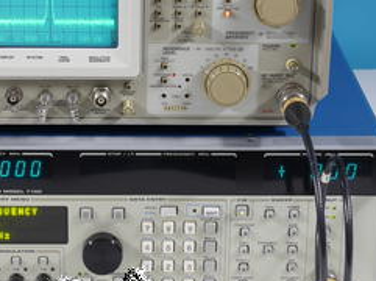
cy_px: 122
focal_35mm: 133
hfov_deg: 14.8
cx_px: 98
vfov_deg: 11.1
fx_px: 1442
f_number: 8
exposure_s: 1/2
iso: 200
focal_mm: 40
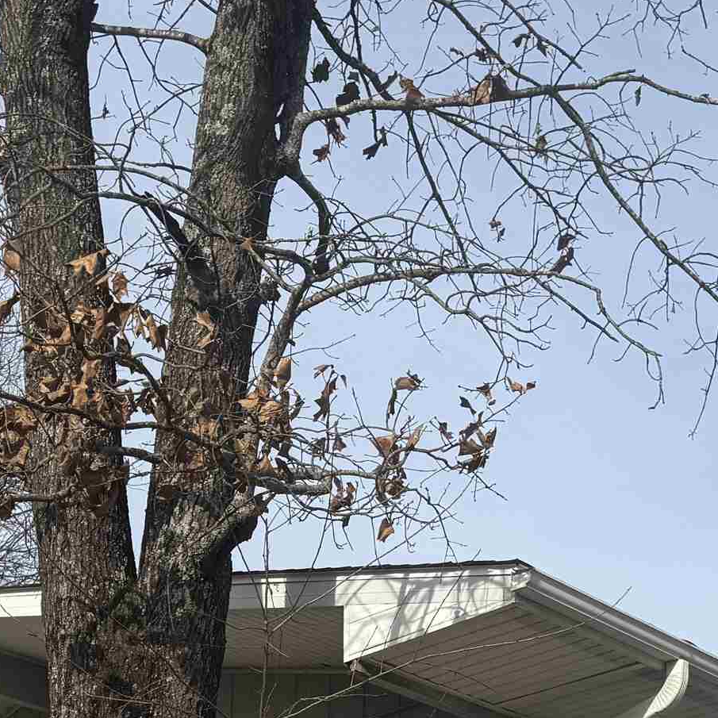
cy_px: 885
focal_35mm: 72
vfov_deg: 22.0
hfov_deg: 23.5
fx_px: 1690
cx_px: 616
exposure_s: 1/4167
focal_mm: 6.76
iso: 80
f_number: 1.78
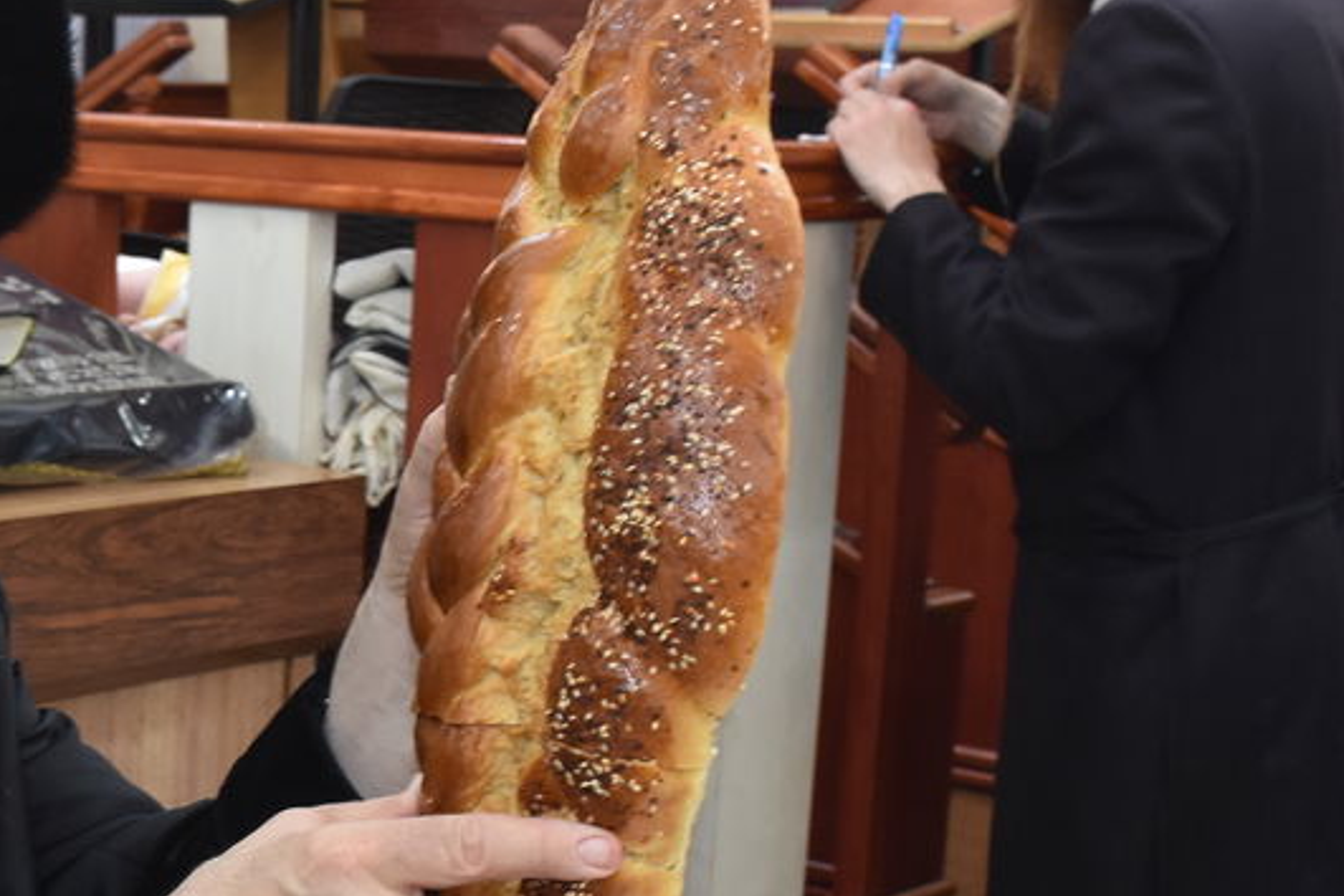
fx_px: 3248
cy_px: 563
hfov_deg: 22.3
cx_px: -56
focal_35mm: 87
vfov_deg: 15.7
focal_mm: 22
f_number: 5.6
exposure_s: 1/125
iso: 1000
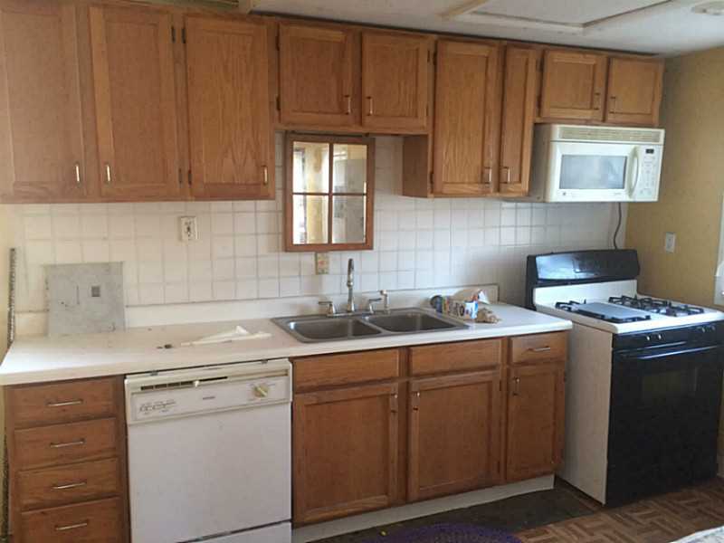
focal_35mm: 30
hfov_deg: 60.0
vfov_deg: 46.8
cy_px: 272
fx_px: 627
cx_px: 362
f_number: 2.2
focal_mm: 4.12
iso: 160
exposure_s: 1/30
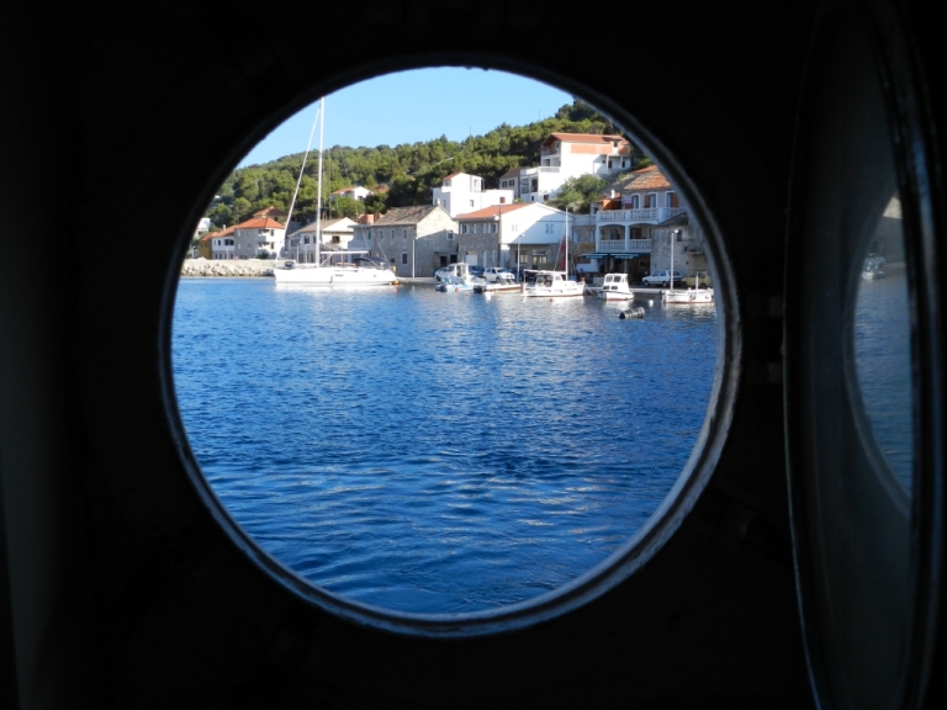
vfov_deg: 37.7
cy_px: 355
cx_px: 474
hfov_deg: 49.0
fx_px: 1040
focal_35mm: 38
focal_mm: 6.7
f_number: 4
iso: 160
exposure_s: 1/800
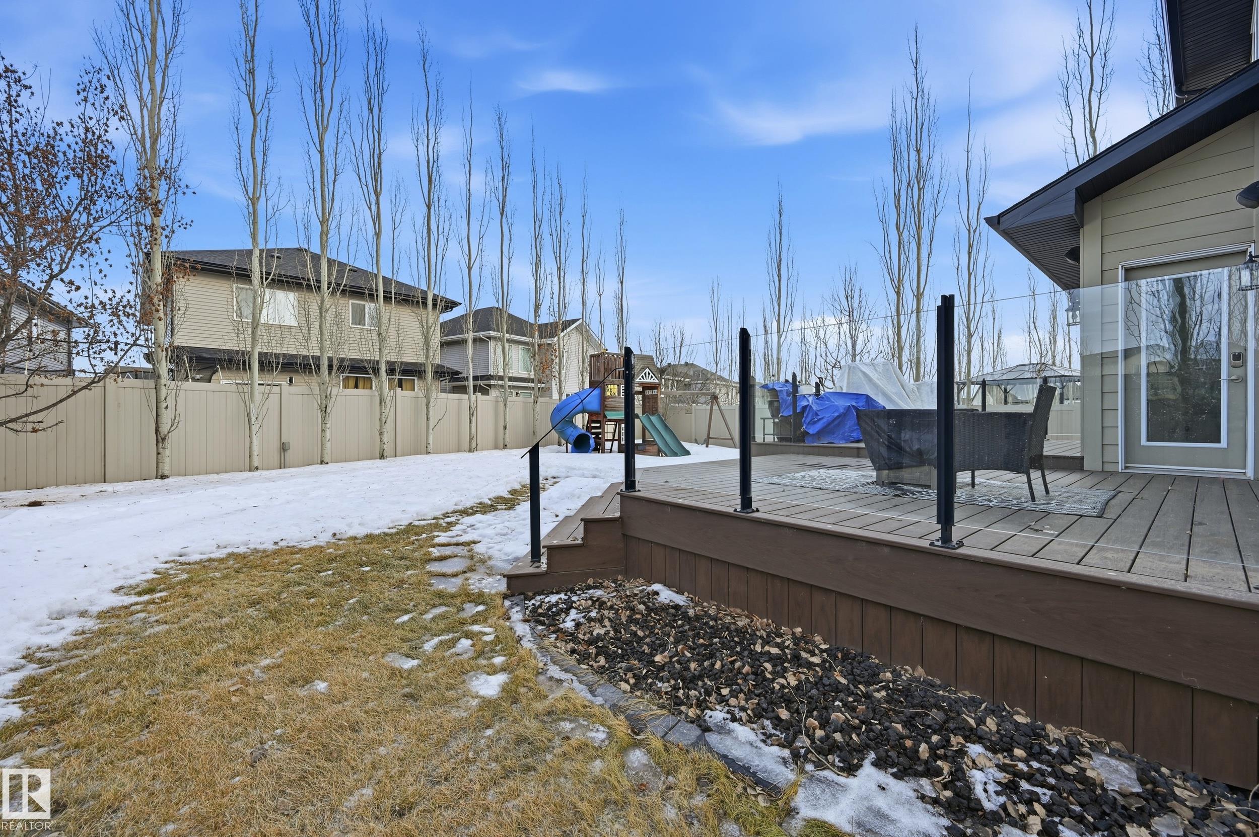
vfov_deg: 81.1
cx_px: 630
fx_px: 489
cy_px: 418
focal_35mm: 14
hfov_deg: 104.3
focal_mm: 14
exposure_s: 1/500
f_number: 8
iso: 100
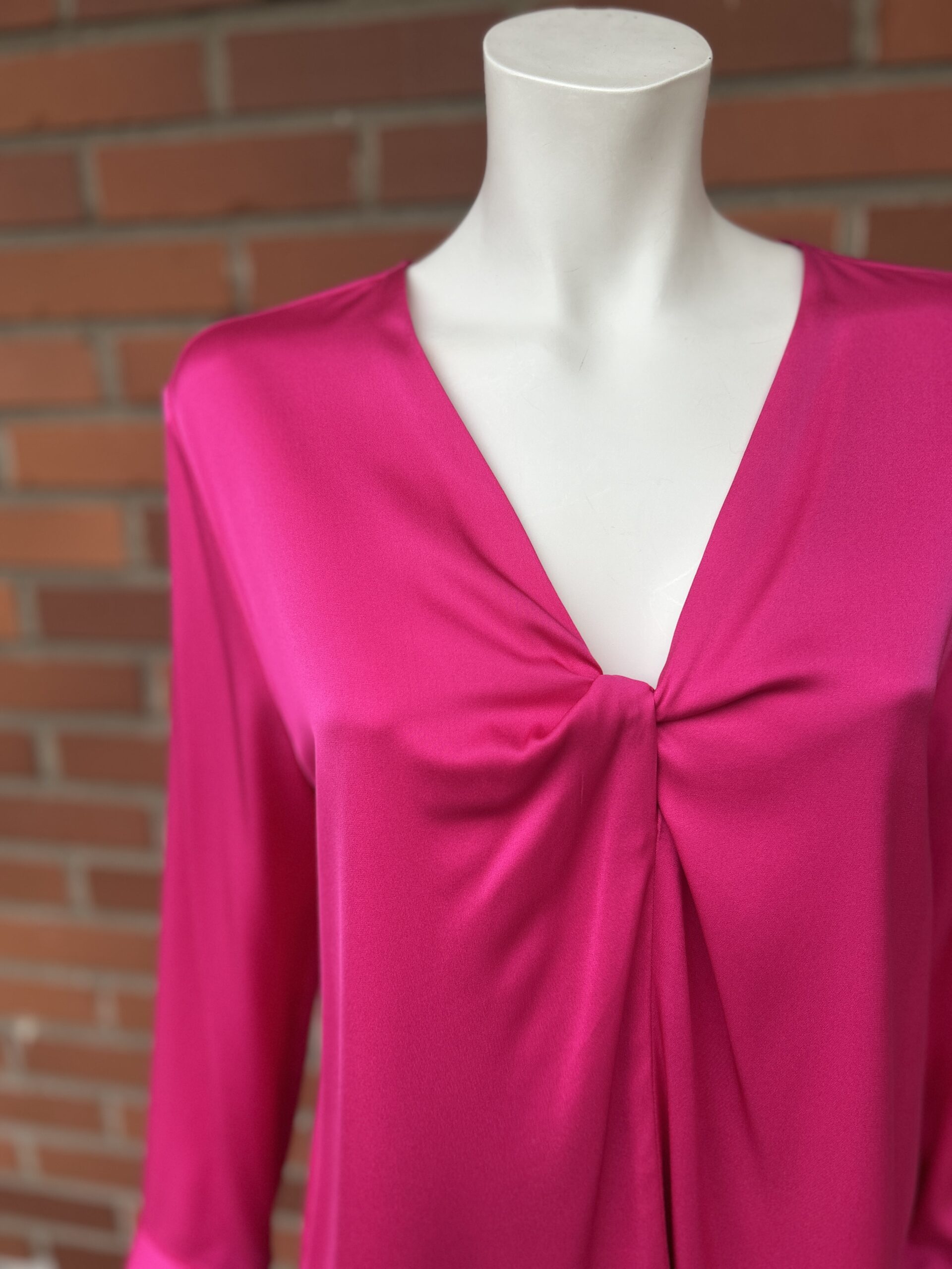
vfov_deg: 67.3
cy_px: 634
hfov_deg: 53.1
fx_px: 953
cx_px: 476
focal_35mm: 26
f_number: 1.5
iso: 50
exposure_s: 1/121
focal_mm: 5.7
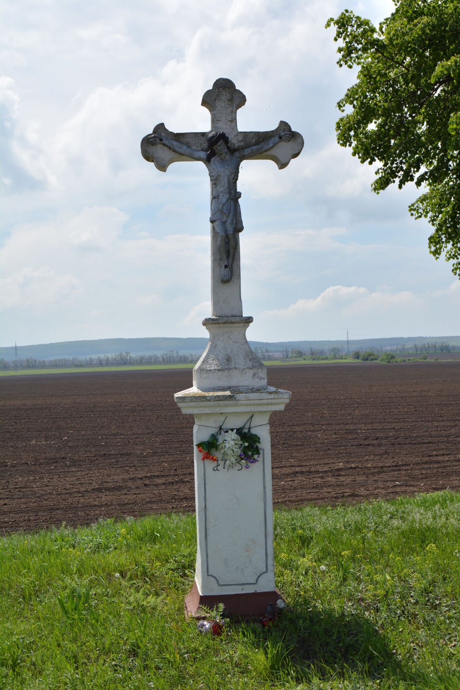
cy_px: 345
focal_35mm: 48
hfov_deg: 28.1
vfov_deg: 41.1
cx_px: 230
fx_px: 920
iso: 200
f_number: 11
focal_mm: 32
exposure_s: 1/500
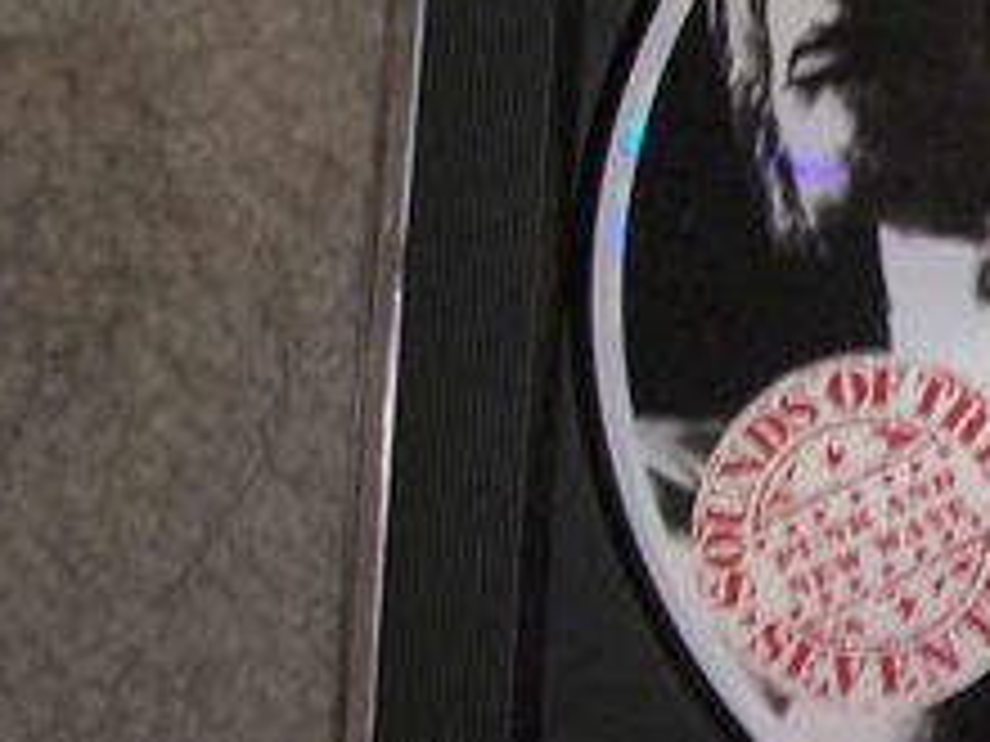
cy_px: 346
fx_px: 2803
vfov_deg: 15.1
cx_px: 1341
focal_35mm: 98
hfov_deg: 18.4
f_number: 2.7
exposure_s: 1/8
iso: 160
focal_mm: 6
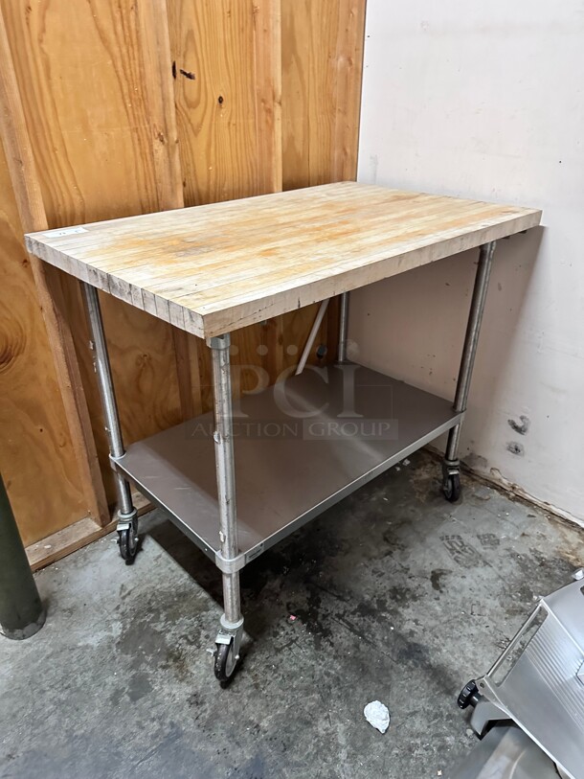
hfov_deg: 56.8
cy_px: 390
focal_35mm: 24
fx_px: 540
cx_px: 292
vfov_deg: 71.6
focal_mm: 6.86
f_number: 1.78
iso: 800
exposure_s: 1/40
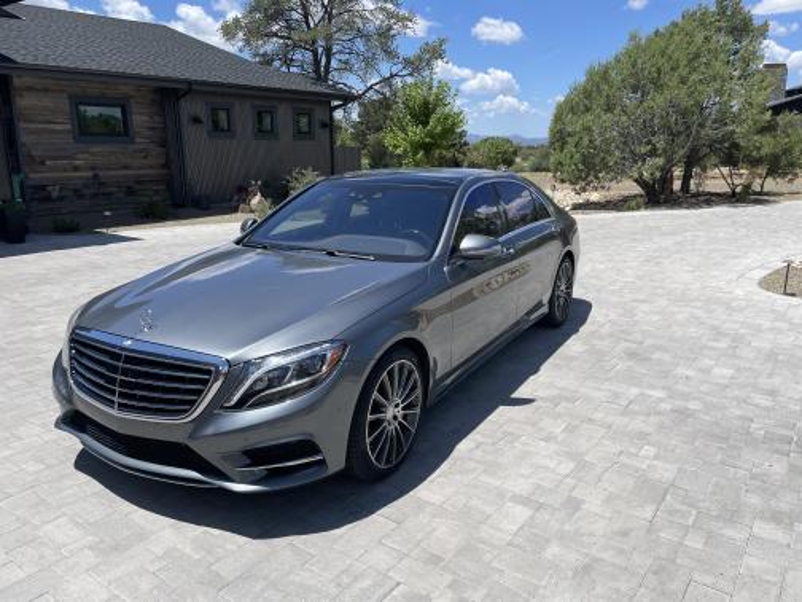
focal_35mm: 26
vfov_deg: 53.1
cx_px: 401
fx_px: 602
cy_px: 301
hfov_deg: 67.3
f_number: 1.6
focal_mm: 4.2
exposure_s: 1/3610
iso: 32
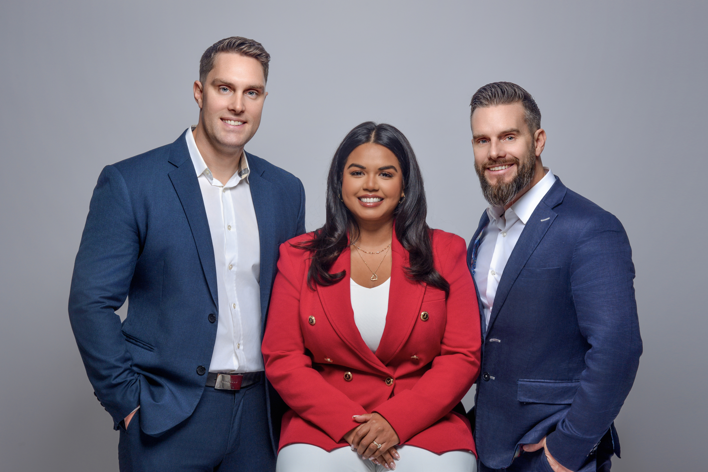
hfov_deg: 23.6
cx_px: 354
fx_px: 1692
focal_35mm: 86
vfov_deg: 15.9
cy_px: 236
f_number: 14
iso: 320
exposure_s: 1/125
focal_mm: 86
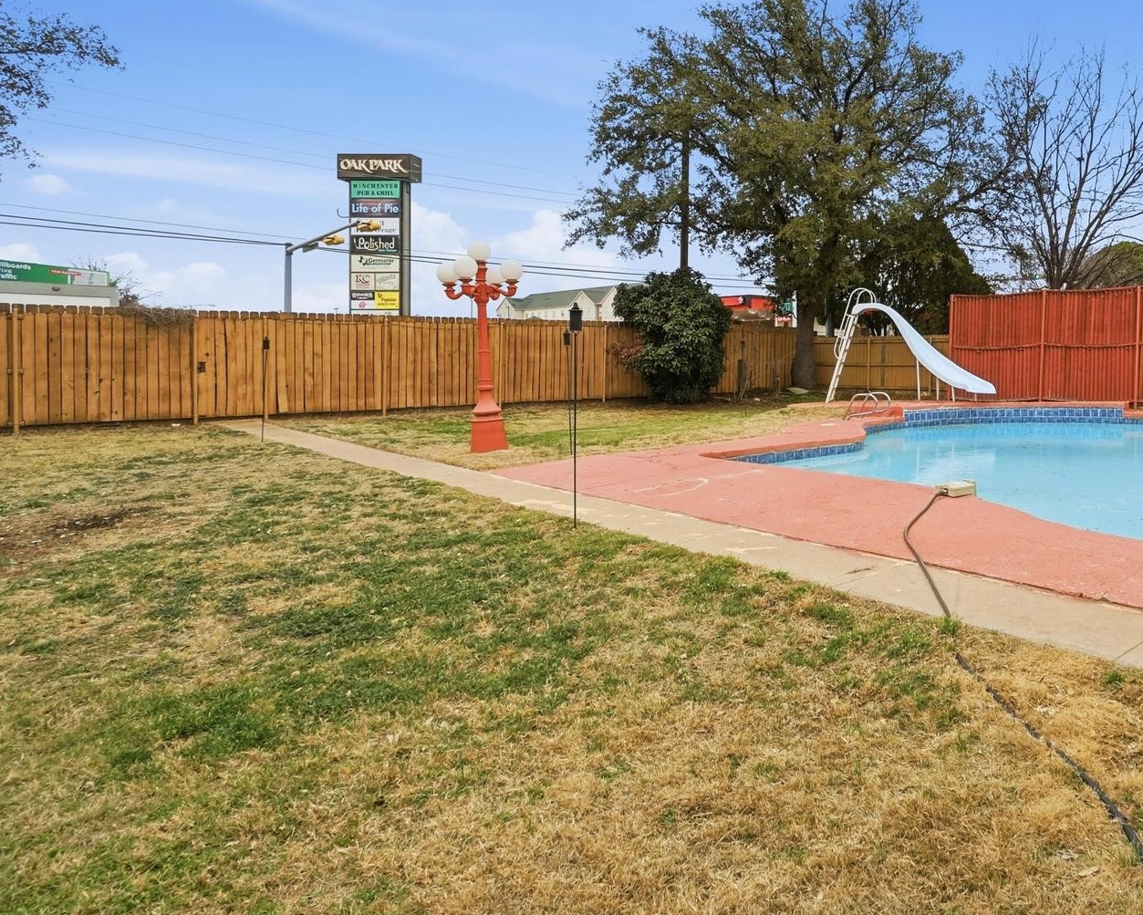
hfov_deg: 66.8
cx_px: 892
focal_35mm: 23
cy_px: 364
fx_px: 778
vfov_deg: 60.4
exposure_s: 1/4000
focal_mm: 10
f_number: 8
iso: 640
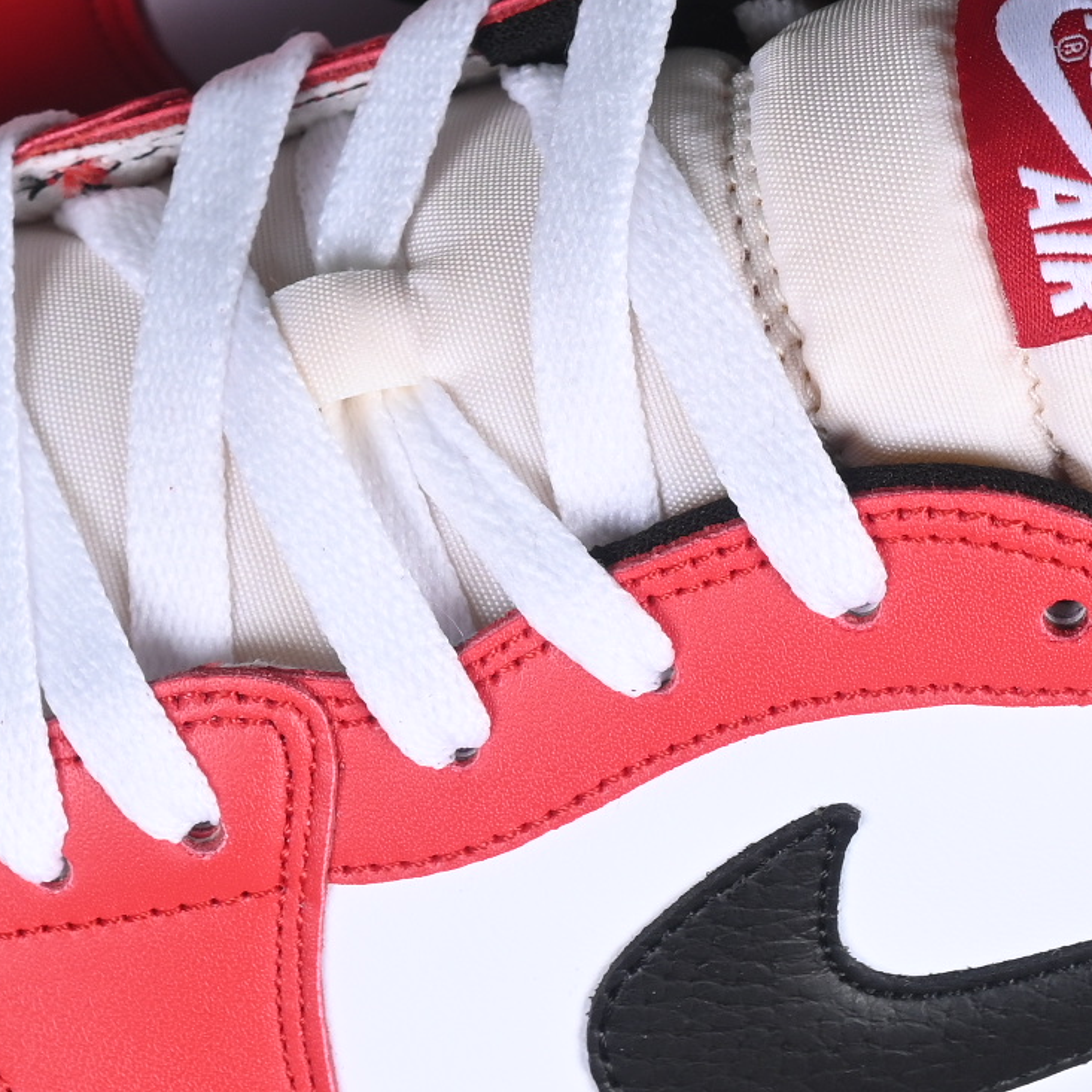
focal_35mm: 242
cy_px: 258
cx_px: 407
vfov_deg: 7.2
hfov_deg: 7.2
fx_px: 8637
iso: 160
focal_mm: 50
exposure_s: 1/80
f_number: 7.1
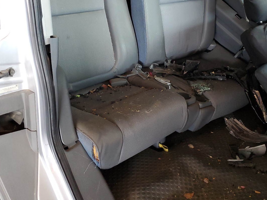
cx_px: 185
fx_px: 301
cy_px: 74
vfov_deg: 36.6
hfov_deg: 46.9
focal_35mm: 39
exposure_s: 1/60.2
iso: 235
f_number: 1.5
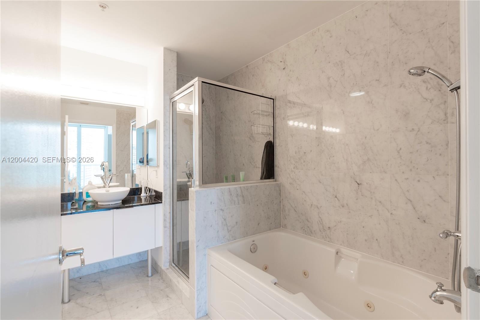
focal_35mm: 16
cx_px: 240
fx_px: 220
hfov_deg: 95.0
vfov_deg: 72.0
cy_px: 160
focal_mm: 11
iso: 250
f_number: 7.1
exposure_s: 1/15
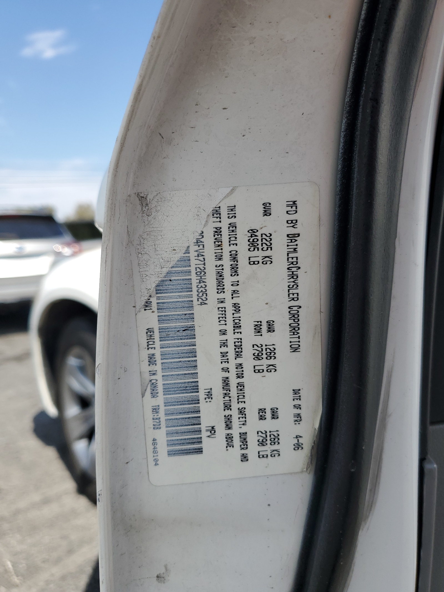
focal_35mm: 26
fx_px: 445
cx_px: 222
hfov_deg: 53.1
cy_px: 296
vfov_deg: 67.3
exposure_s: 1/2500
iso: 50
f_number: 1.5
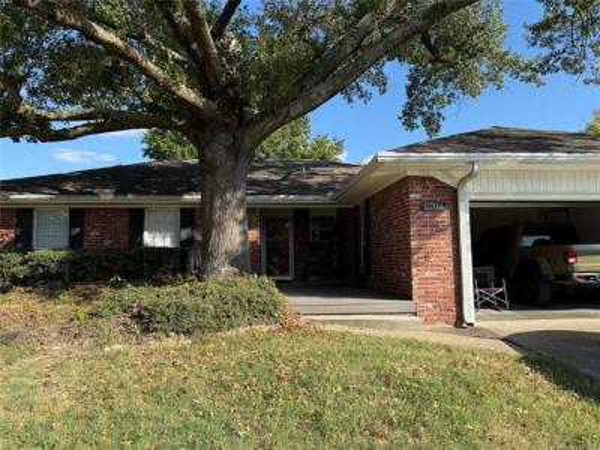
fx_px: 416
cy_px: 225
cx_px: 300
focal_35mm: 24
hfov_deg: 71.6
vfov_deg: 56.8
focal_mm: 6.76
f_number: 1.78
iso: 80
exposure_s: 1/1901
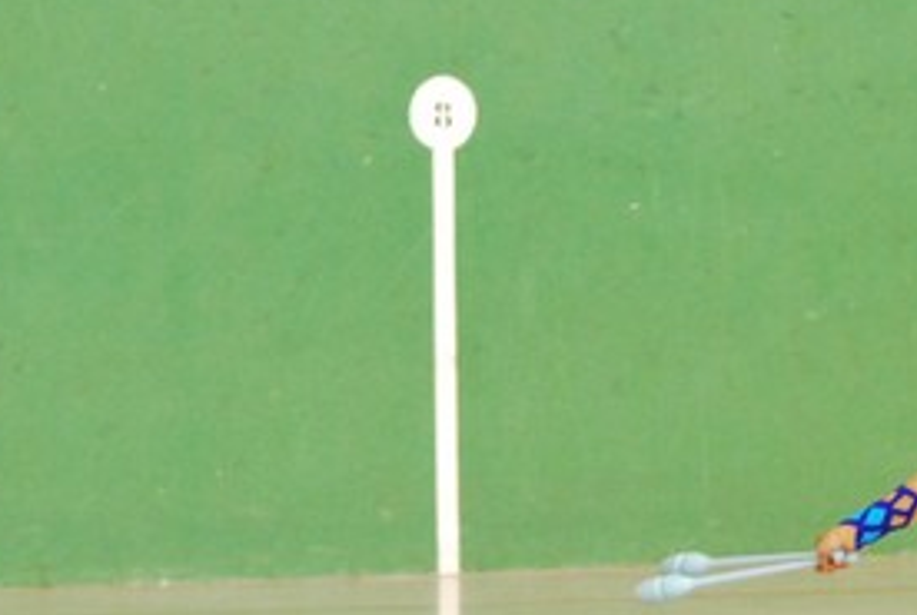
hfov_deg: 4.7
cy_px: 690
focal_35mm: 435
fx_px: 11098
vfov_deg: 3.2
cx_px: 1173
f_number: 6.3
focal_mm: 100
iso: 1600
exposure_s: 1/125
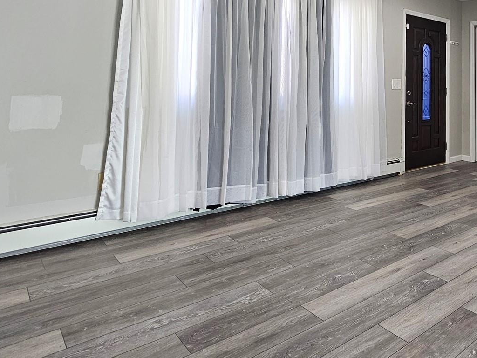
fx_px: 358
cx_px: 368
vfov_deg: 49.6
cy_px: 67
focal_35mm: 26
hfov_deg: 62.7
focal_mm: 2.2
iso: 160
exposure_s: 1/60
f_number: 2.2
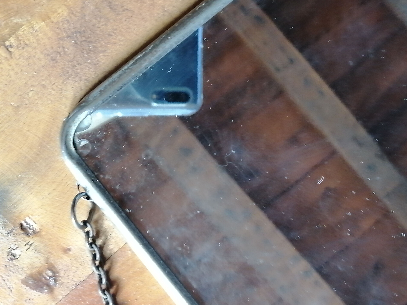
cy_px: 152
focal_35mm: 66
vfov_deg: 22.3
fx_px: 776
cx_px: 204
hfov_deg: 29.4
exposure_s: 1/25
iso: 500
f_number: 1.8
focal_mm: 3.95
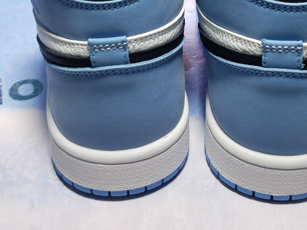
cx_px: 185
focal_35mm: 52
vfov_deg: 27.1
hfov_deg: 36.7
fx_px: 461
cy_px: 23
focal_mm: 4.3
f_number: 1.5
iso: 50
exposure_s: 1/222
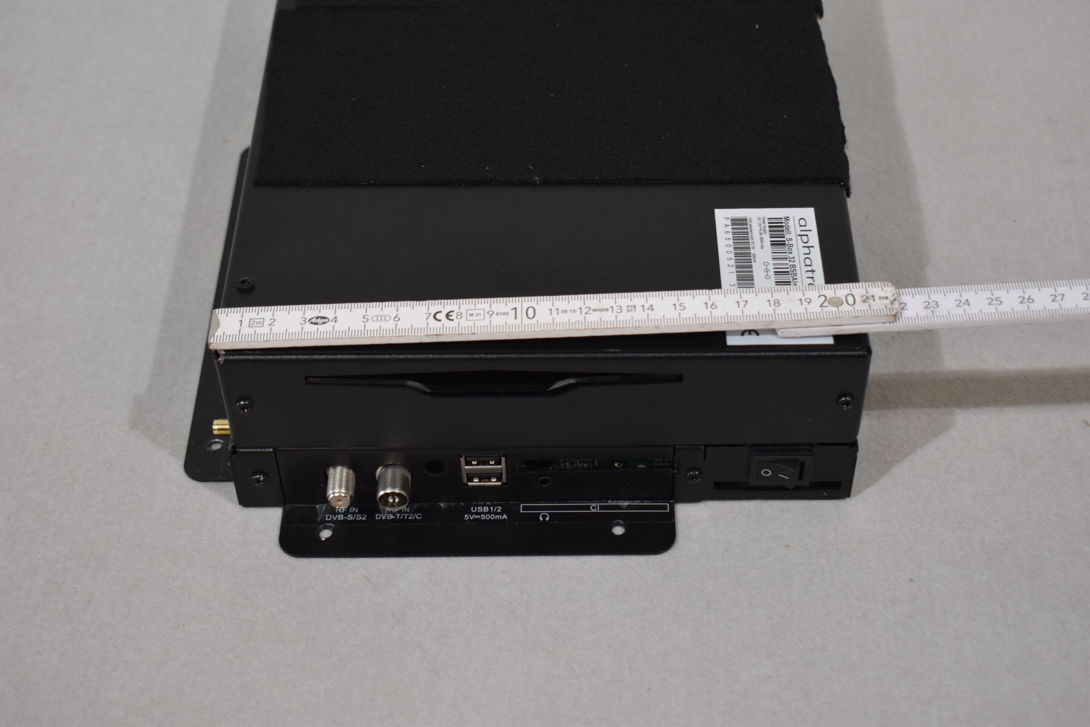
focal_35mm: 60
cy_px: 364
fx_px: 1817
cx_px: 545
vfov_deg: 22.6
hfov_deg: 33.4
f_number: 4.8
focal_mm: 40
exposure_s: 1/250
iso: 800
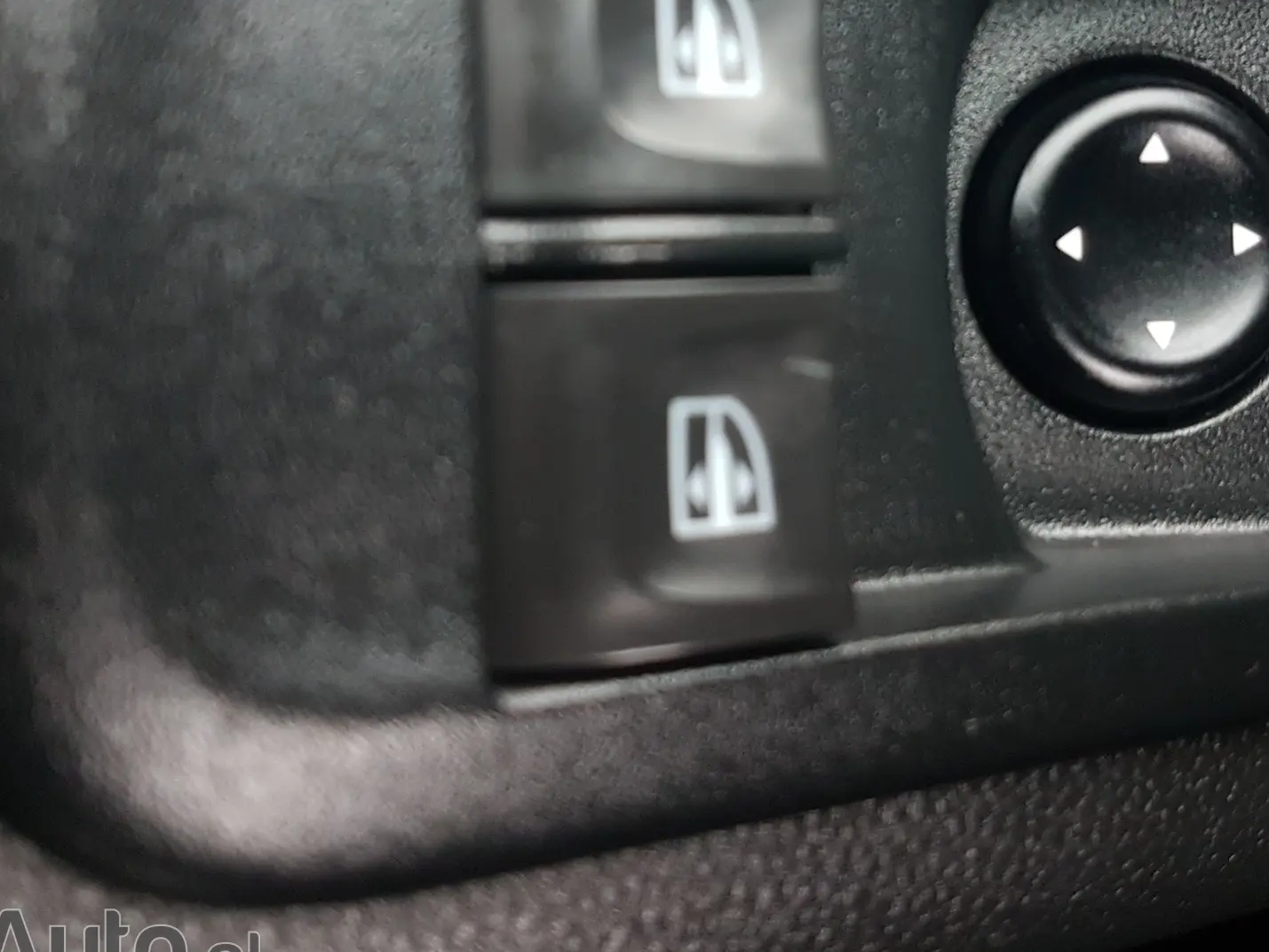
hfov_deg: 42.7
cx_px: 776
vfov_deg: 32.1
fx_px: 1613
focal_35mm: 44
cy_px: 212
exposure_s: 1/33
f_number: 1.7
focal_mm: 4.2
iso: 200
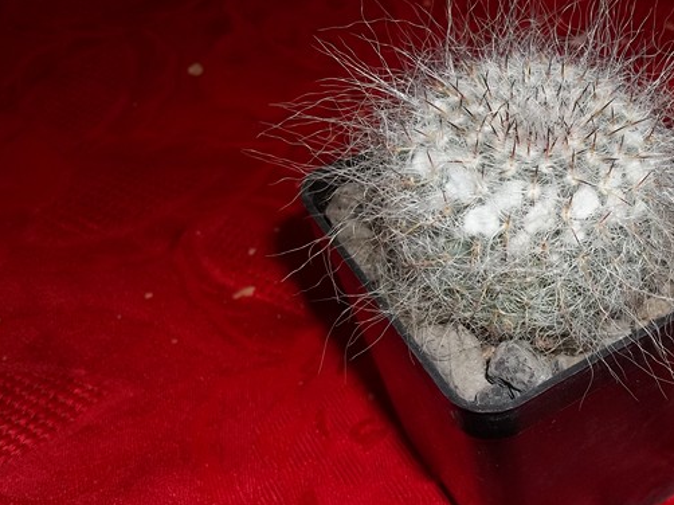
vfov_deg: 28.5
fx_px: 993
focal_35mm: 51
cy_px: 309
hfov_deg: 36.4
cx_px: 530
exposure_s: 1/30
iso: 64
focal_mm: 5.7
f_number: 2.9
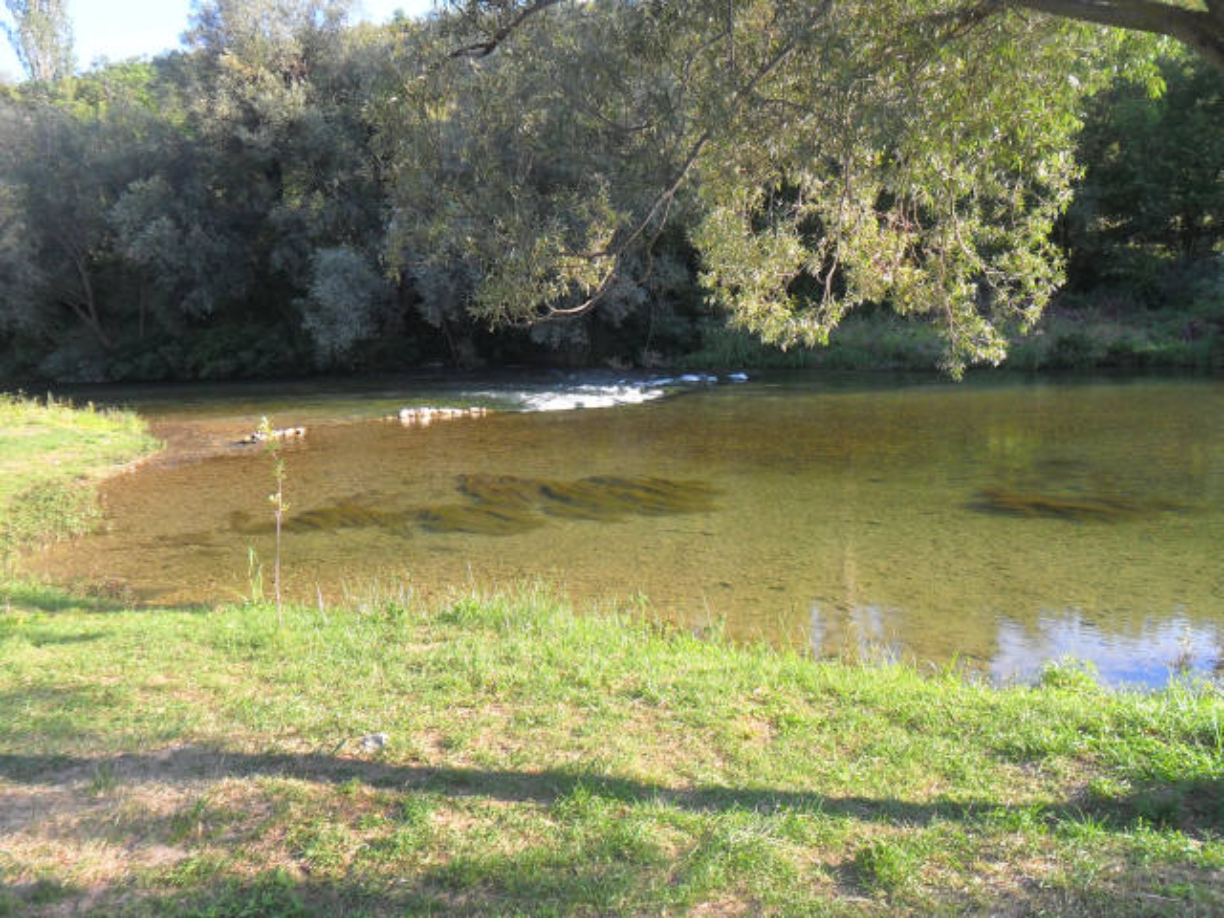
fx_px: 1131
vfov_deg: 44.2
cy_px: 459
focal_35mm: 32
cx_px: 612
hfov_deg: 56.8
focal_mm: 5.7
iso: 100
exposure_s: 1/180
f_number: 3.7
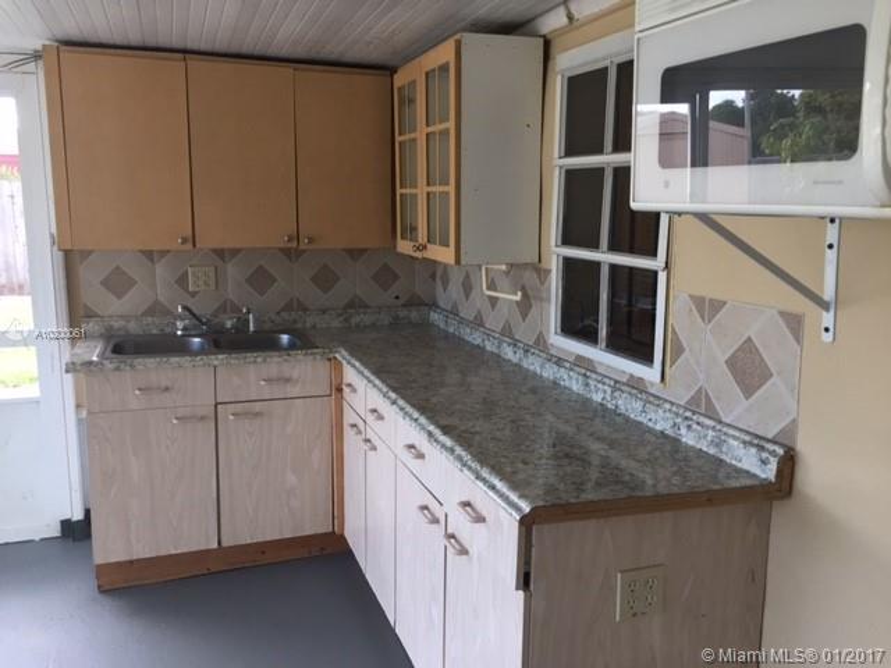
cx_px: 446
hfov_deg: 61.7
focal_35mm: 29
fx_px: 746
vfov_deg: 48.2
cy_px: 334
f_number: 2.2
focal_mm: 4.15
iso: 40
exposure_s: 1/30
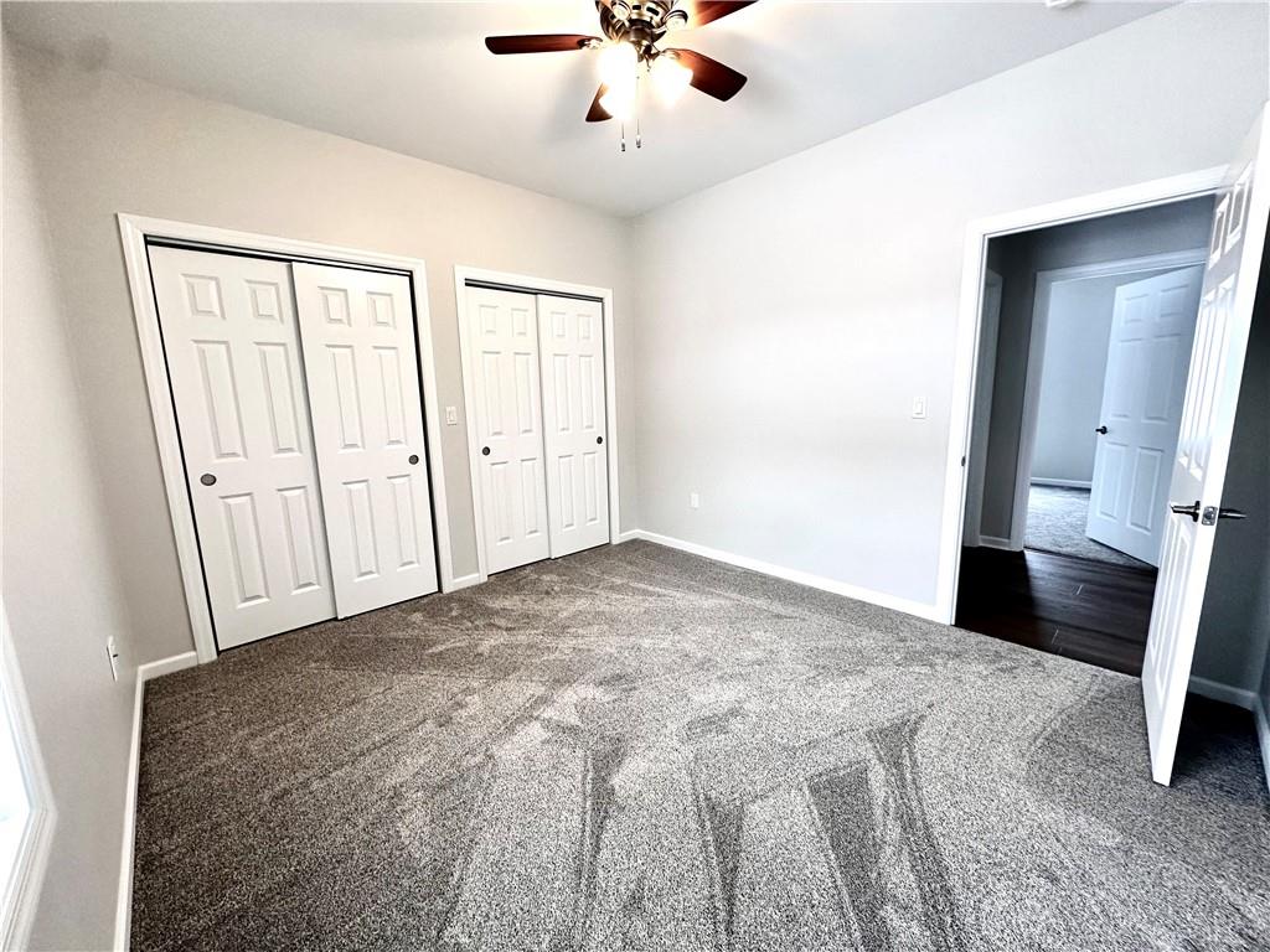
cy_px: 476
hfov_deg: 102.1
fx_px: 514
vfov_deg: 85.7
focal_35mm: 14
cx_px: 635
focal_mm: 2.22
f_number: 2.2
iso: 200
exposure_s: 1/120
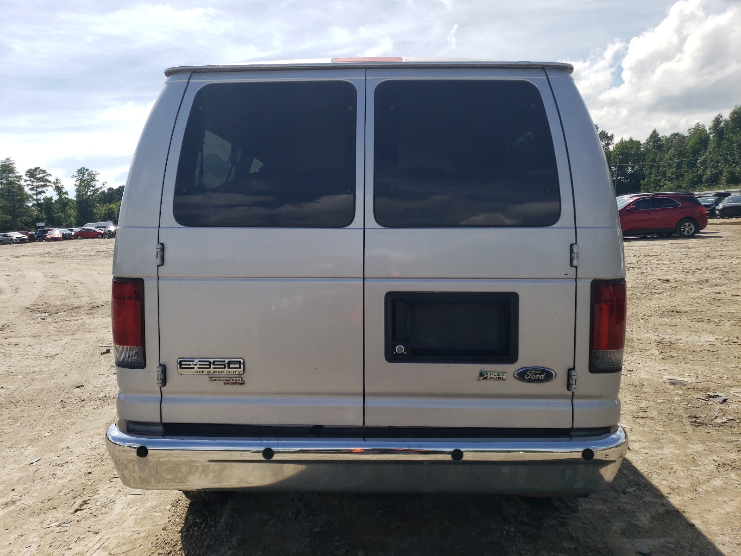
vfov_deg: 53.1
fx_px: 557
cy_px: 278
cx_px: 370
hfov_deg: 67.3
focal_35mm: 26
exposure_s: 1/5000
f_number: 1.5
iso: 50
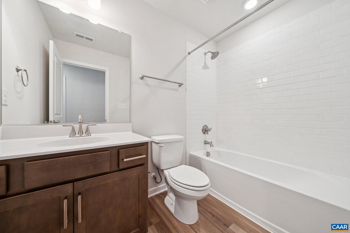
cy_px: 116
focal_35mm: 12
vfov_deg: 90.0
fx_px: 117
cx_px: 175
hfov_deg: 112.6
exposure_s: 1/8
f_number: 8
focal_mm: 12
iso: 100
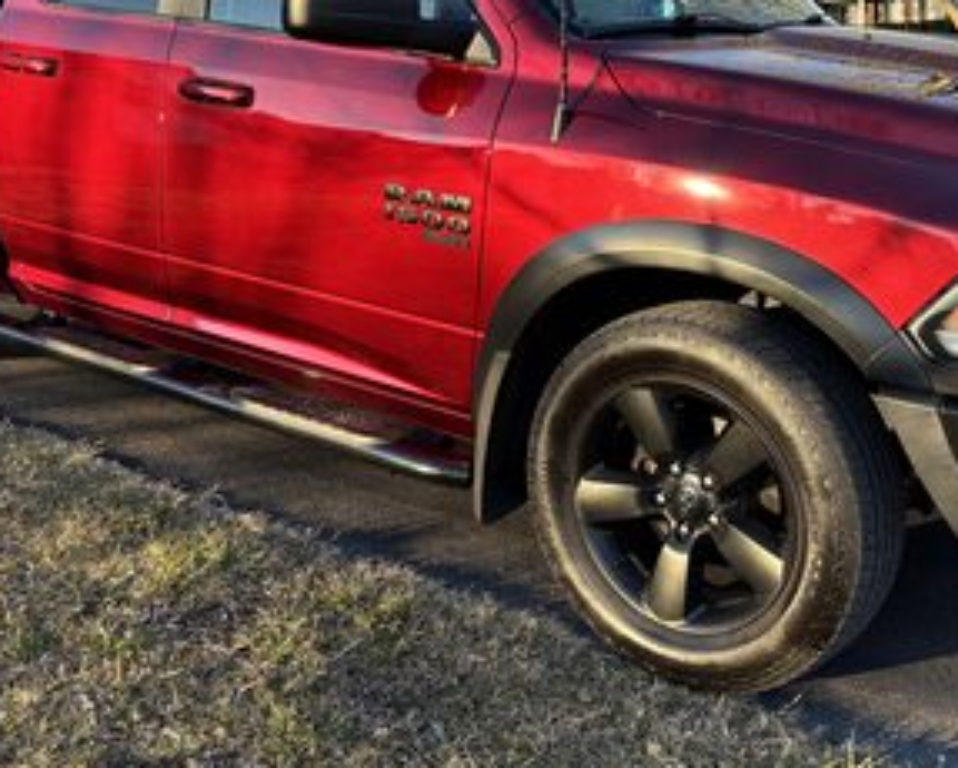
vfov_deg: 32.6
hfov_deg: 40.3
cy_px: 274
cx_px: 511
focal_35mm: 46
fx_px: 1305
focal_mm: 5.96
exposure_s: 1/304
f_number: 1.6
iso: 50
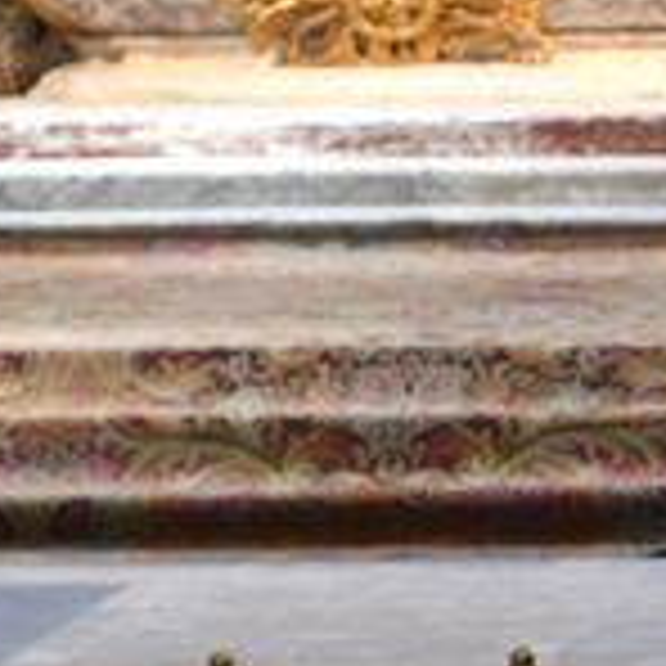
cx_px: 922
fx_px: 6574
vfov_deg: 5.8
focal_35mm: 302
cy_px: 774
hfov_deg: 5.8
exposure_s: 1.3
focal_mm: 50
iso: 64
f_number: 7.1
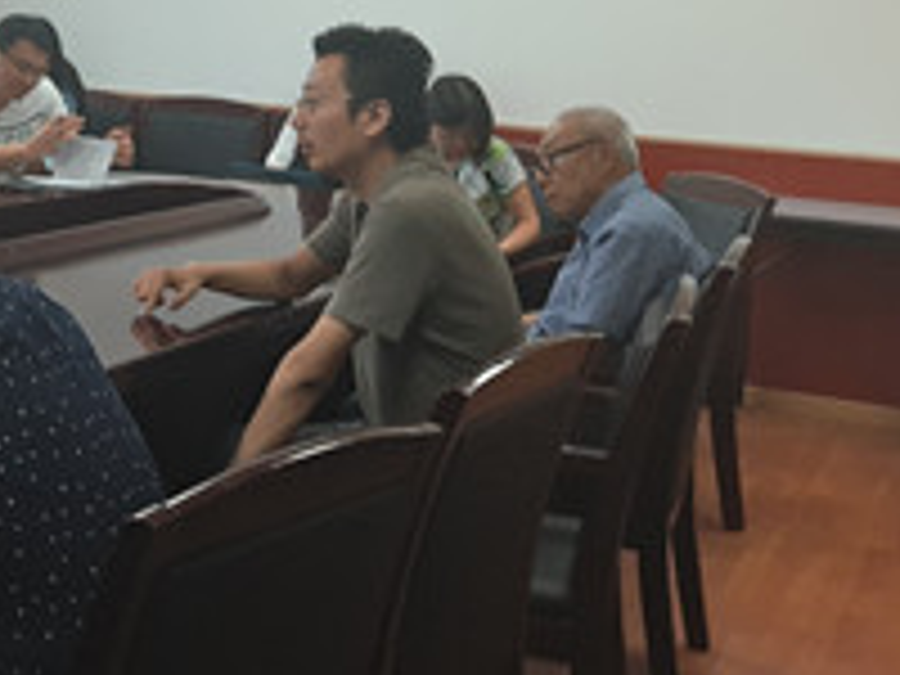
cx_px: -40
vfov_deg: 19.1
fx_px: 1976
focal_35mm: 76
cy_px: 97
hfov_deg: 24.3
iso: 125
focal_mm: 4.73
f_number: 2.2
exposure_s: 1/33
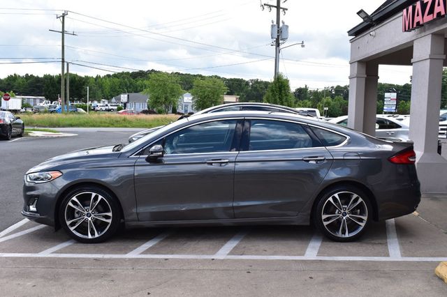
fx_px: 484
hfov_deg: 49.6
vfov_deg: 34.2
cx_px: 224
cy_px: 148
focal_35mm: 39
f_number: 10
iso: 400
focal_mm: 26
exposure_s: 1/320
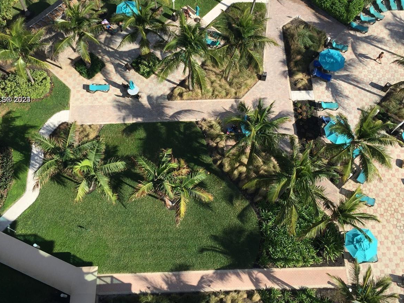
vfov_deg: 35.6
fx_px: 467
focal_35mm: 40
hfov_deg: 46.8
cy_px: 100
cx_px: 198
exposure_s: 1/1799
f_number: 2.2
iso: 32
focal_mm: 4.15
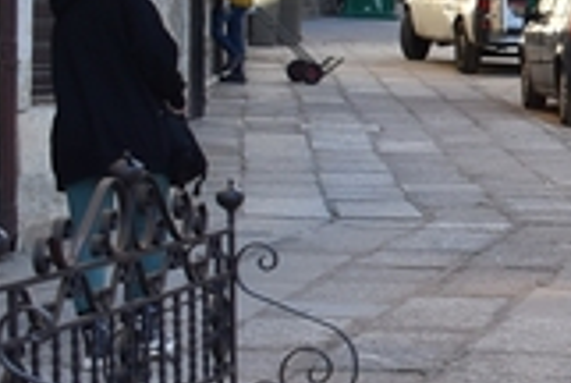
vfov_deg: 9.1
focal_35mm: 151
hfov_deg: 11.7
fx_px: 2399
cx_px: 1266
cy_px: 60
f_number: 3.5
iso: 100
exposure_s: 1/250
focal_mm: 18
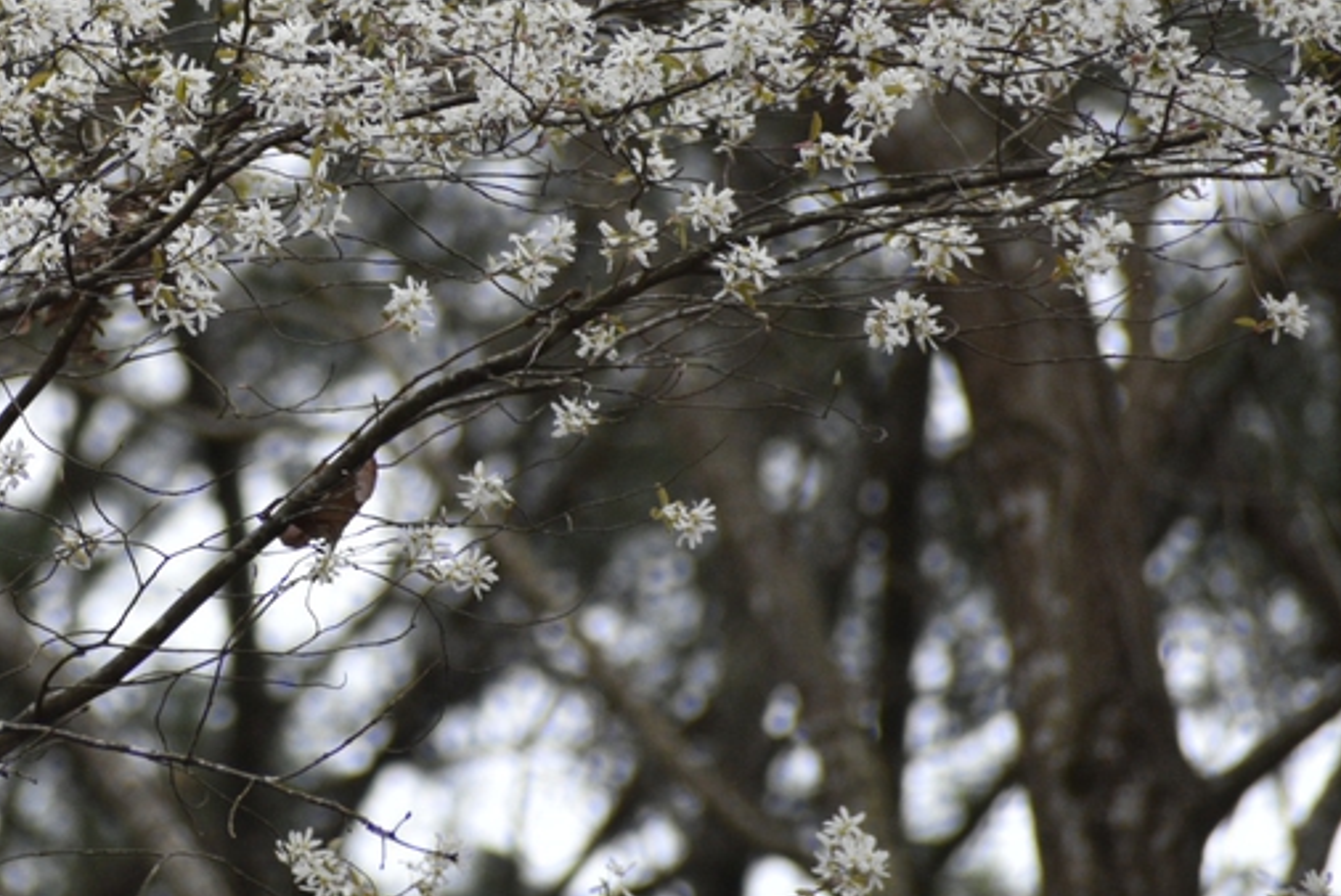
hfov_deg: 2.3
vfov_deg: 1.5
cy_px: 261
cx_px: 77
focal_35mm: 910
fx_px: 33915
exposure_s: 1/800
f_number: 6.3
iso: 800
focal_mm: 300
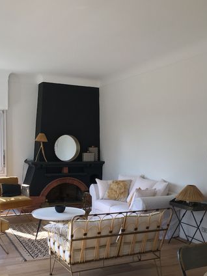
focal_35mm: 41
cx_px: 100
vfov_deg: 45.3
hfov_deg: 35.1
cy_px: 174
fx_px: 327
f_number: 2.2
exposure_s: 1/100
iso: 32
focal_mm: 4.15
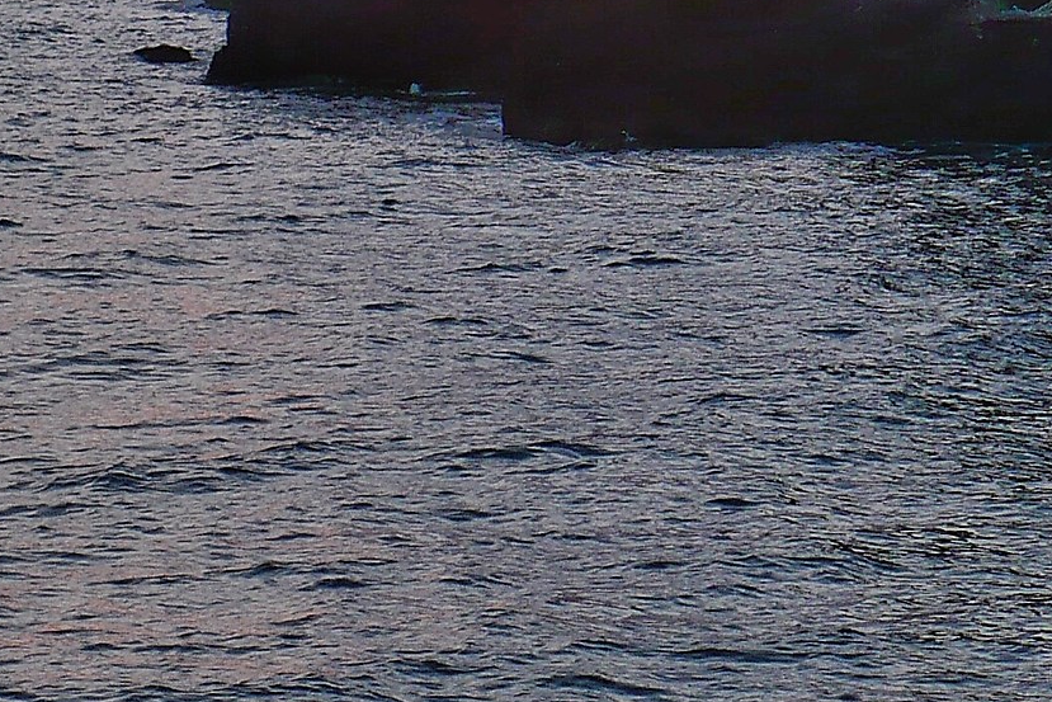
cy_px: 9
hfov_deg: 7.8
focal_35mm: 265
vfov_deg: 5.2
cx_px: 270
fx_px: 7745
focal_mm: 14.5
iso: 100
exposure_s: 1/160
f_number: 3.4
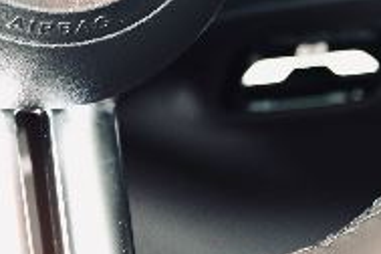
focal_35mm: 222
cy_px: -203
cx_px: -145
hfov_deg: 9.1
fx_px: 2349
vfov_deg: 6.1
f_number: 2.8
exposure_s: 1/10
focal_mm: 41
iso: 1600
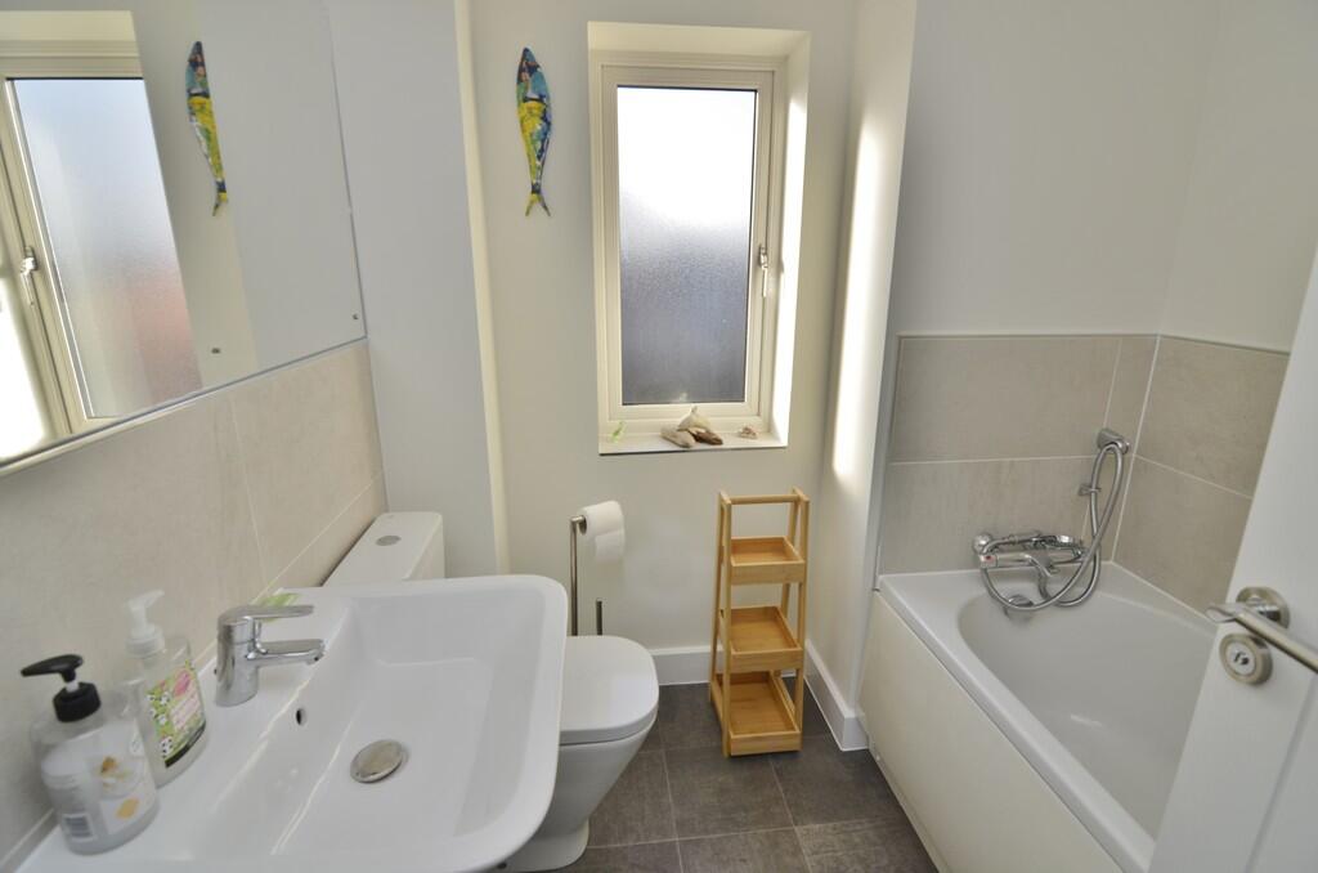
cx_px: 659
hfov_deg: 95.1
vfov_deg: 71.8
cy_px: 436
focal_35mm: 16
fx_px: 603
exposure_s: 1/125
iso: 125
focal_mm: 11
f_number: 5.6
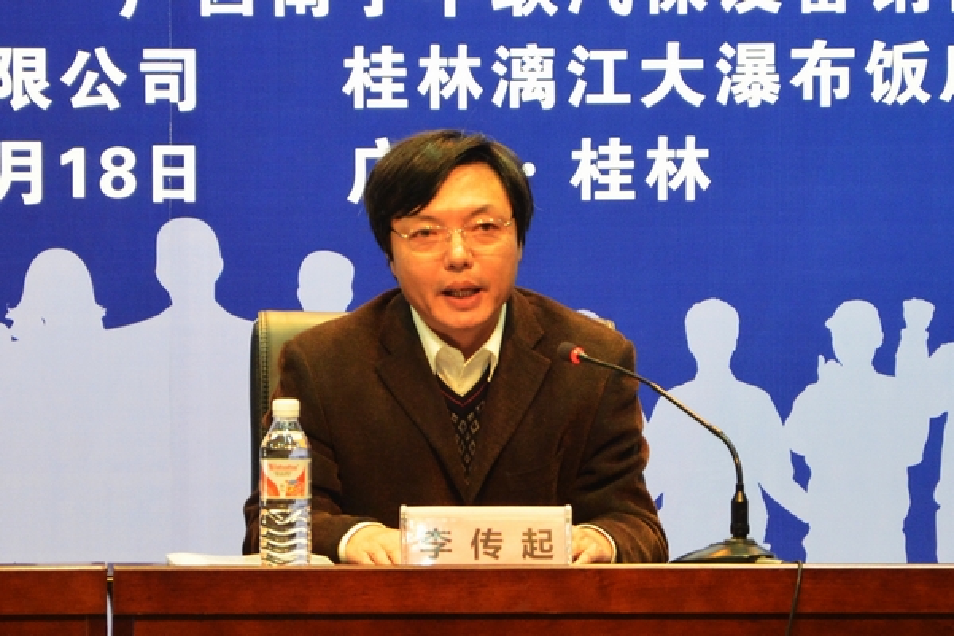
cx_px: 477
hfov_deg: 13.0
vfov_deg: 8.7
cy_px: 318
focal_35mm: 158
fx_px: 4173
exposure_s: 1/20
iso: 1600
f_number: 5.6
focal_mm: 105
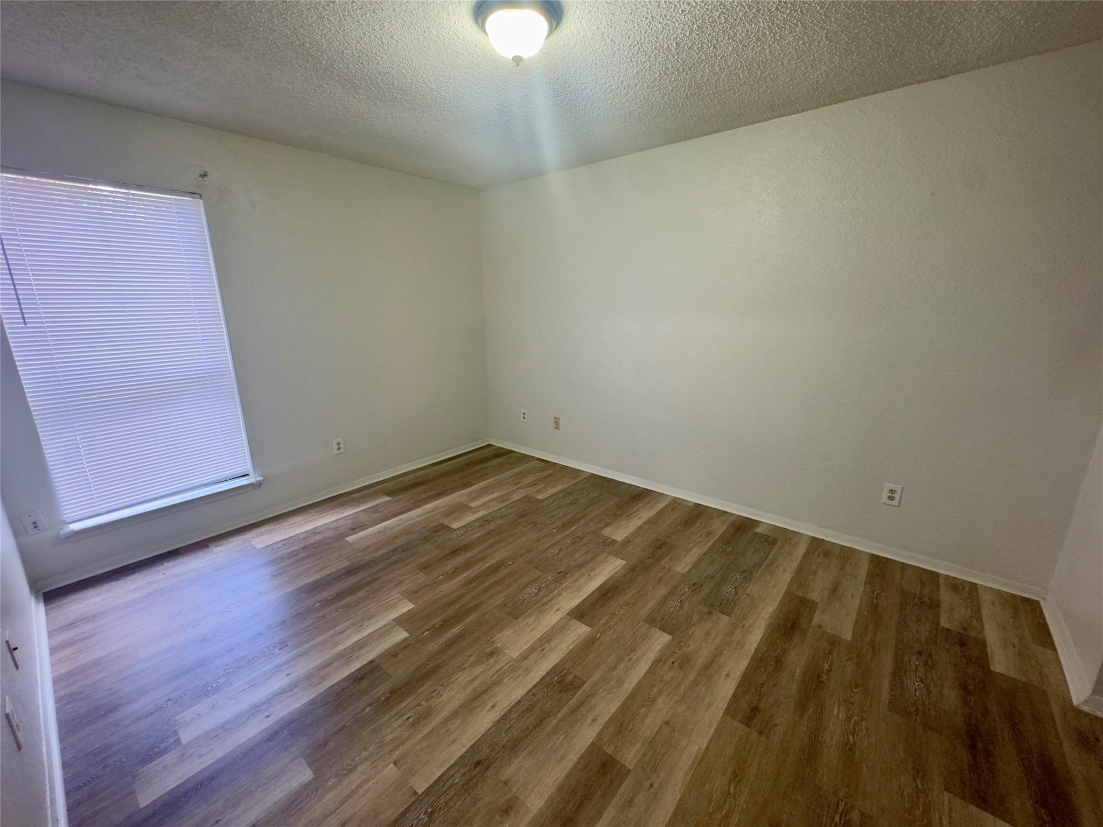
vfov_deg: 85.7
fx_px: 446
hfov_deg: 102.1
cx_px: 552
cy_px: 414
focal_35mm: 14
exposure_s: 1/60
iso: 200
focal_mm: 2.22
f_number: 2.2
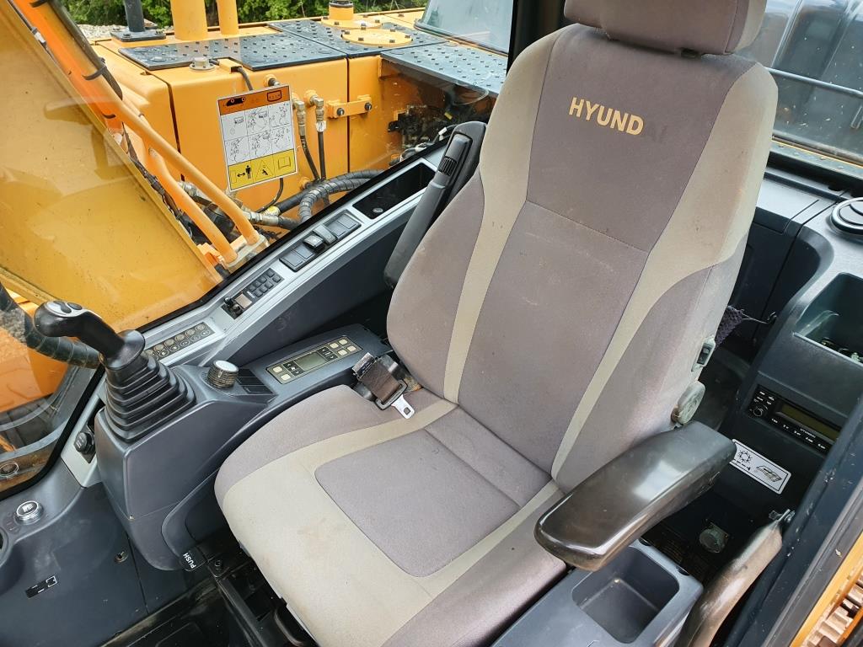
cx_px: 432
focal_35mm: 26
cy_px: 324
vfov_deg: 53.1
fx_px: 648
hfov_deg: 67.3
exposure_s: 1/100
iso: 80
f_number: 2.4
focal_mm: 4.32
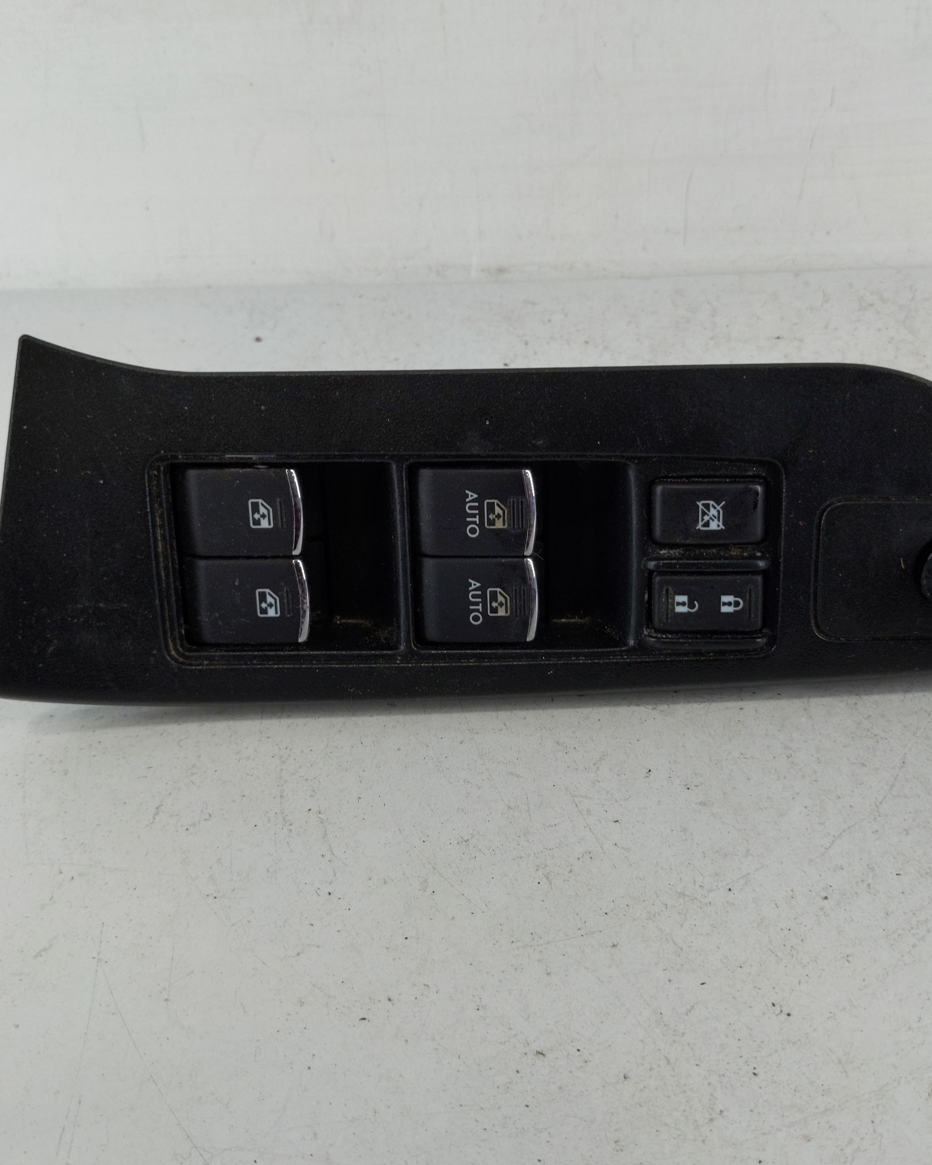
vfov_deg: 54.2
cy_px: 591
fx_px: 1138
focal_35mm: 33
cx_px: 563
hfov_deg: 44.3
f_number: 1.73
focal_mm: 4.38
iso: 57
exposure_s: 1/124
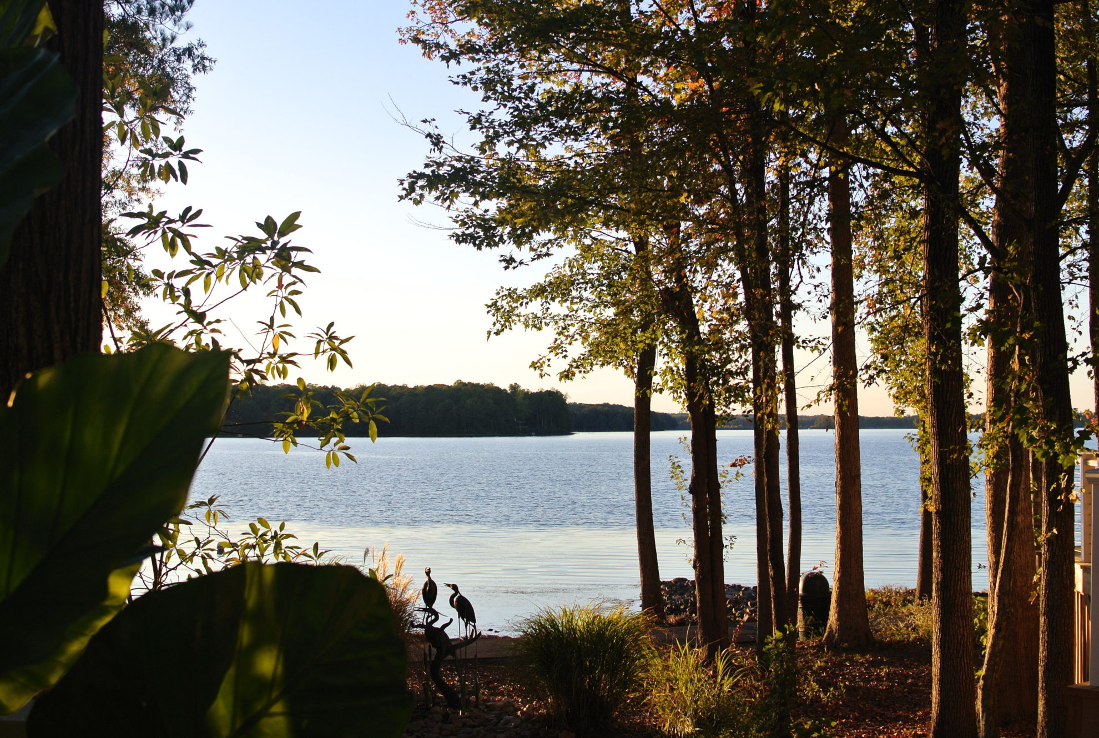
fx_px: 1499
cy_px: 369
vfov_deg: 27.6
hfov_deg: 40.3
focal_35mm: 49
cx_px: 550
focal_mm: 18.5
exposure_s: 1/250
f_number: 4
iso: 100
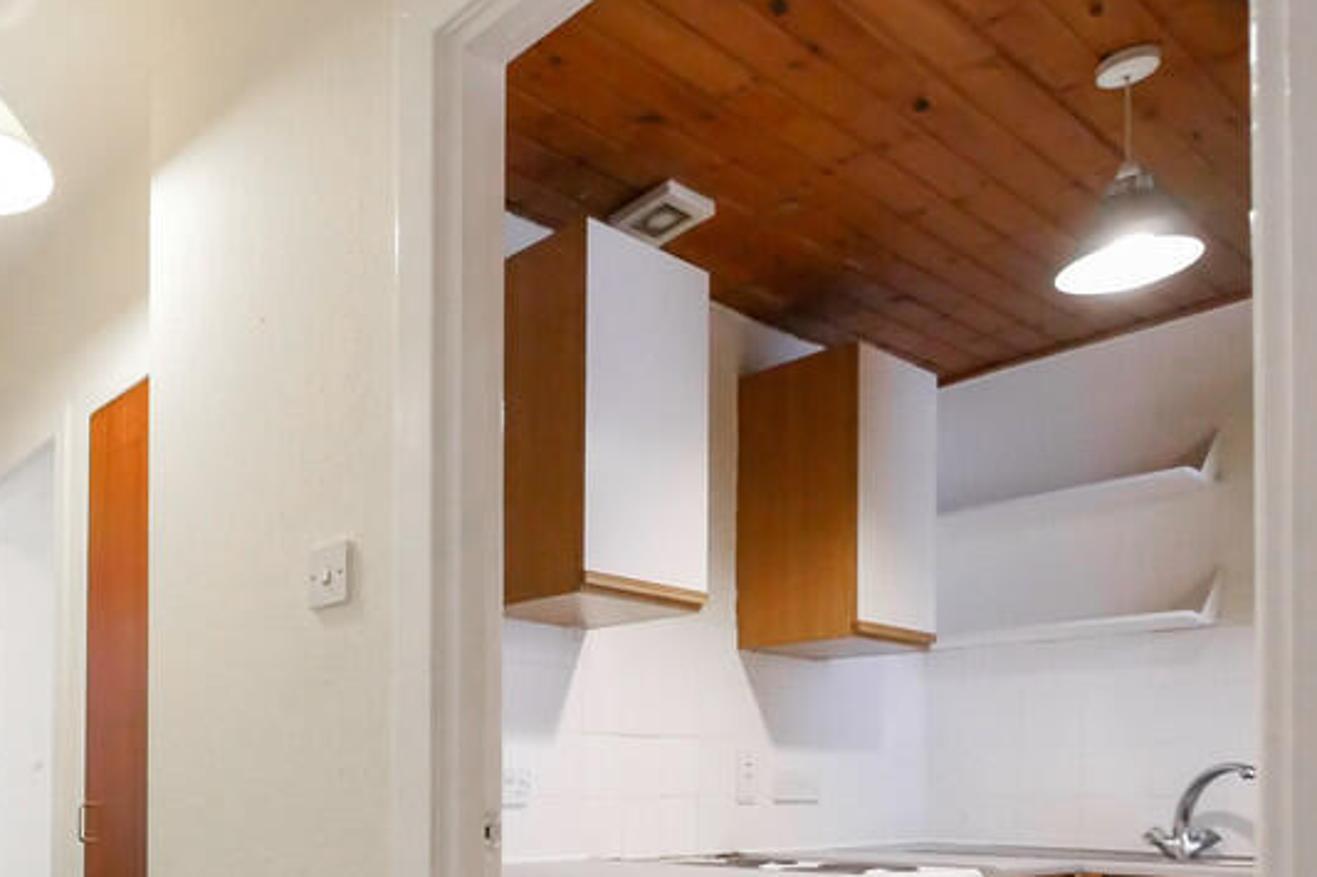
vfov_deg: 42.1
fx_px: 1024
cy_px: 808
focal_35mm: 28
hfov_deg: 58.1
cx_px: 185
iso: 3200
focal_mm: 7
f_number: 4
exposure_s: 1/60
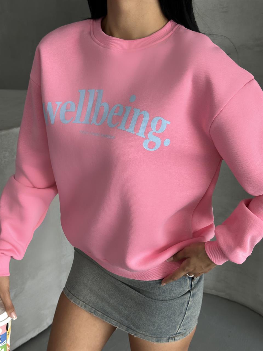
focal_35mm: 48
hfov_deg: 30.3
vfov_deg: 39.7
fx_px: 486
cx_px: 132
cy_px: 176
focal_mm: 6.86
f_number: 1.78
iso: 100
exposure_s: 1/60
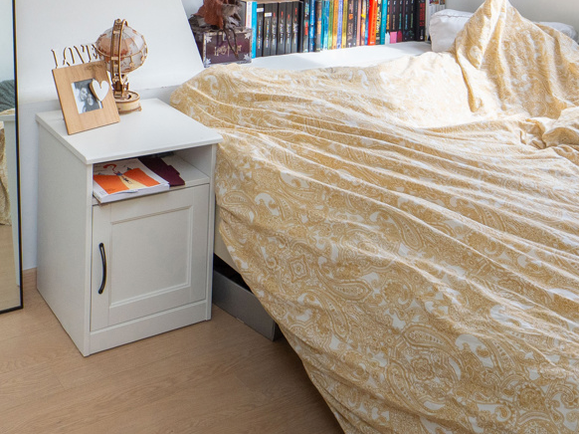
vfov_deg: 29.0
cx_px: 183
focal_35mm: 44
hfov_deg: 42.3
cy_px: -67
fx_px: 736
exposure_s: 1/160
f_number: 4.5
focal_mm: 8
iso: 200
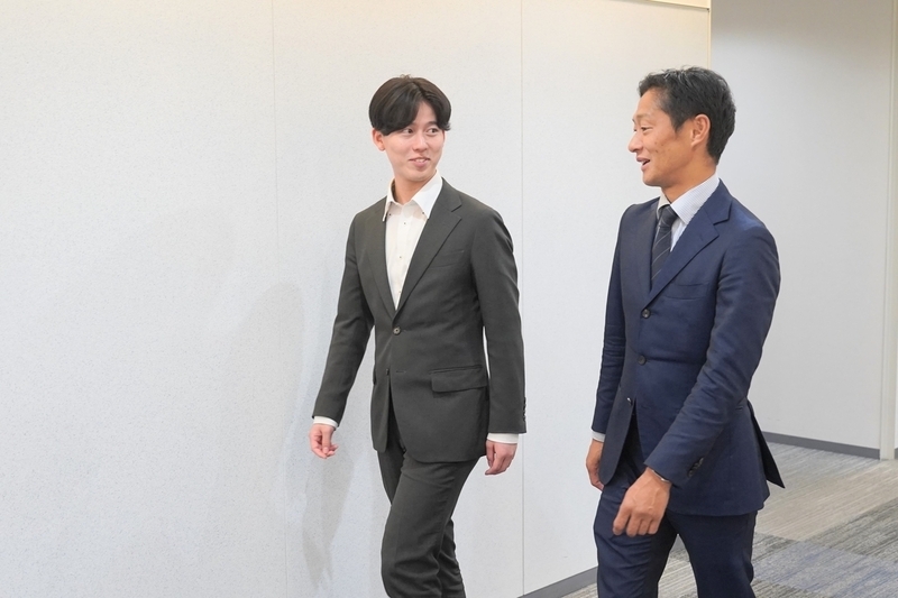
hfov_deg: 38.9
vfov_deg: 26.5
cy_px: 299
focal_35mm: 51
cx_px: 449
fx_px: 1272
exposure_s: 1/160
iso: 2000
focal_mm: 34.1
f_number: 4
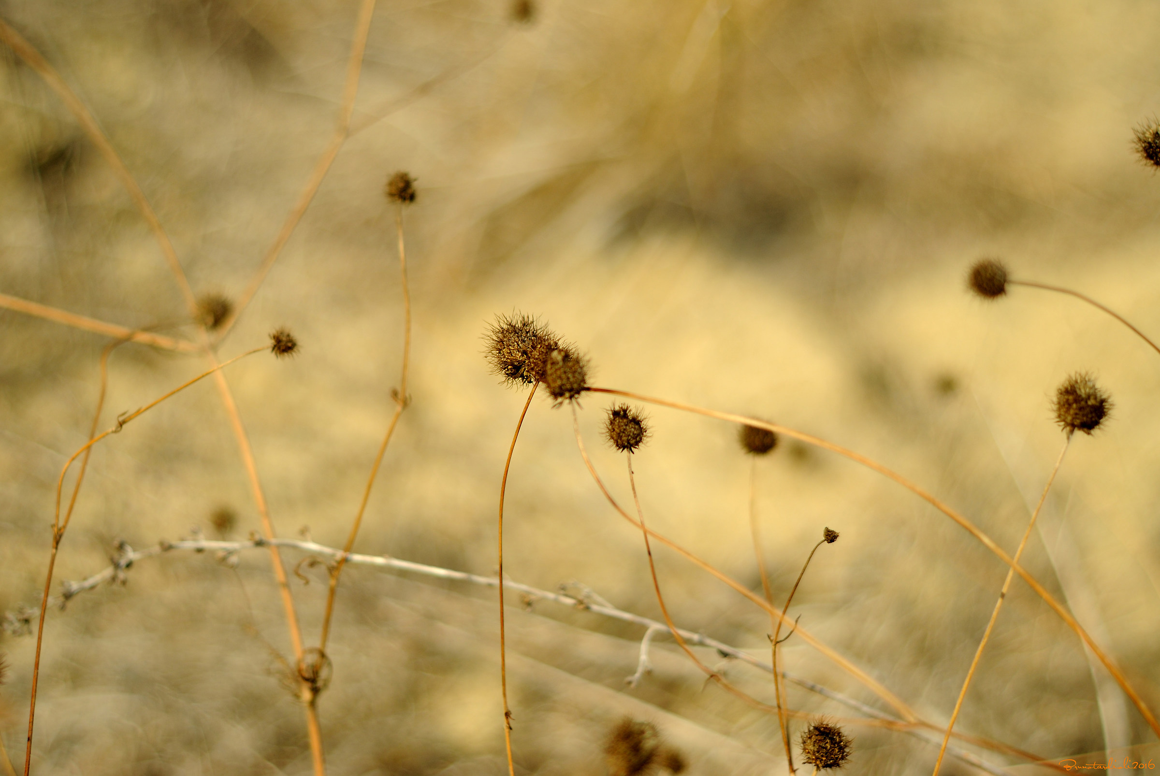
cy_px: 388
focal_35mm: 75
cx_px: 580
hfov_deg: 27.0
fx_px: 2419
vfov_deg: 18.2
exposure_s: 1/2000
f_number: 2.2
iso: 100
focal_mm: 50
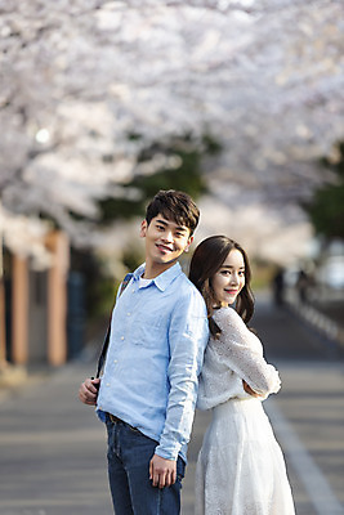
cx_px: 172
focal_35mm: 175
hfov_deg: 7.9
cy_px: 258
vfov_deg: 11.7
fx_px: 2506
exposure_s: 1/400
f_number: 2.8
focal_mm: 175
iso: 100
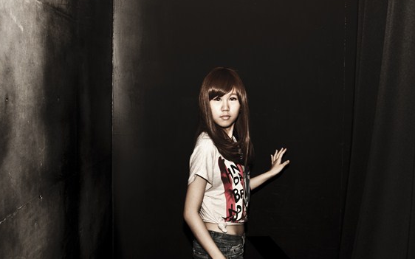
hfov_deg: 47.2
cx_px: 201
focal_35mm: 42
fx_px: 475
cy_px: 105
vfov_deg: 30.5
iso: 250
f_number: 5.6
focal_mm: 18
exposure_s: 1/60
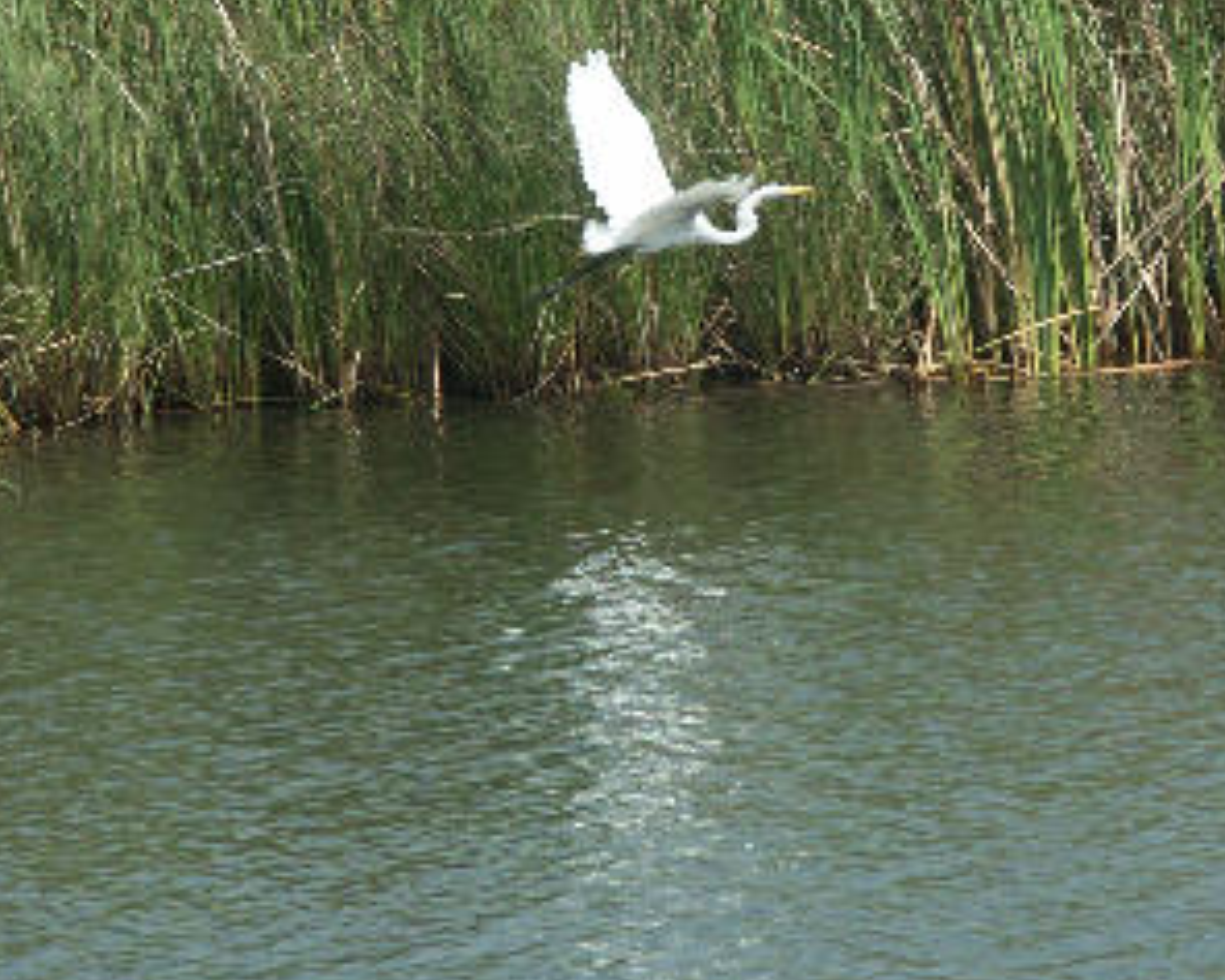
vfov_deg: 4.4
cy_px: 281
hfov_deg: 5.5
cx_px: 420
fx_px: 12694
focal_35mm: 350
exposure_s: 1/500
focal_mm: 50.48
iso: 100
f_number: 6.3
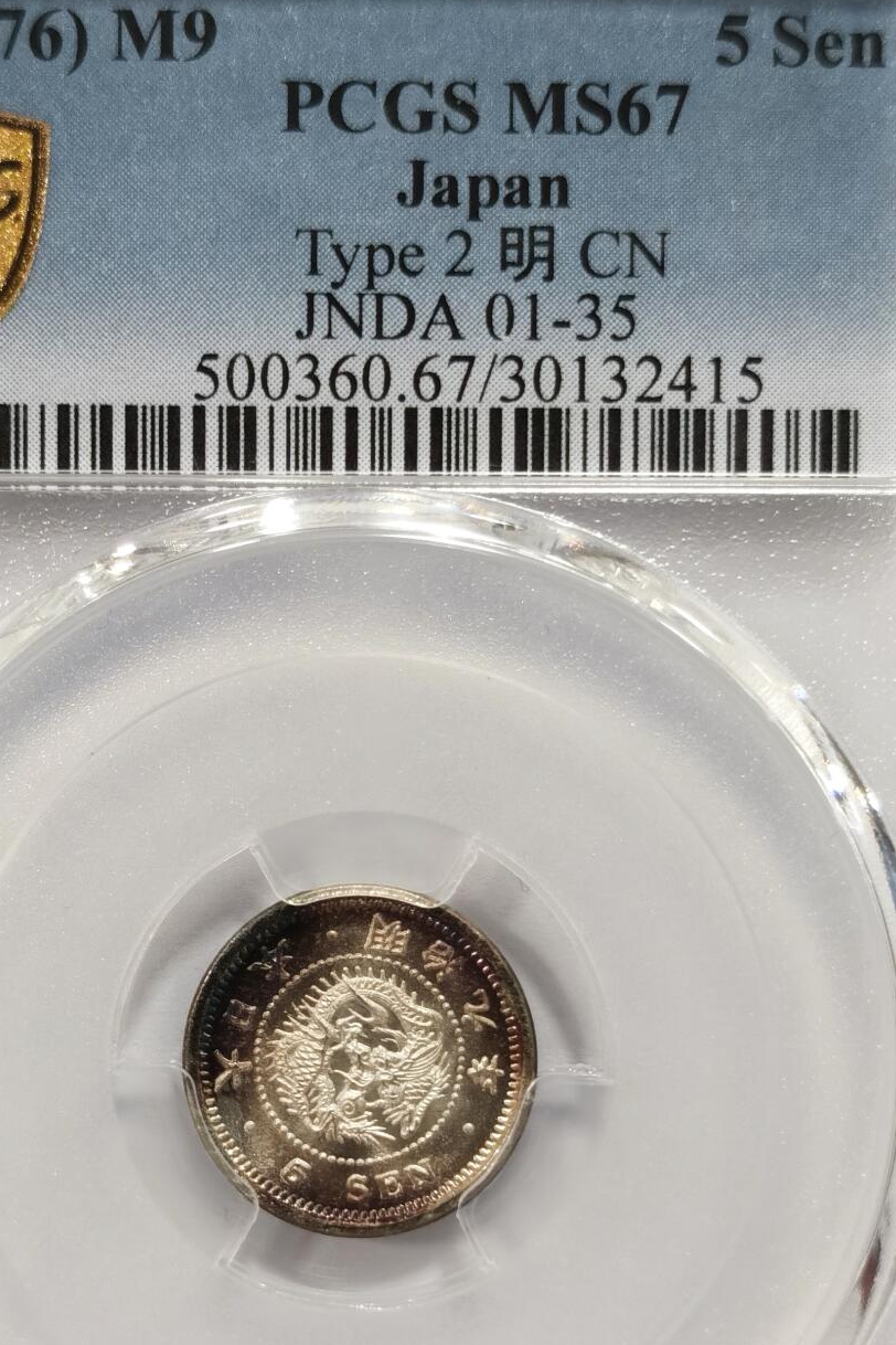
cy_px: 787
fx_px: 3098
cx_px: 367
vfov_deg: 24.4
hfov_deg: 16.4
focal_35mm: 83
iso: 125
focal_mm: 5.56
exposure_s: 1/100
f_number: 16
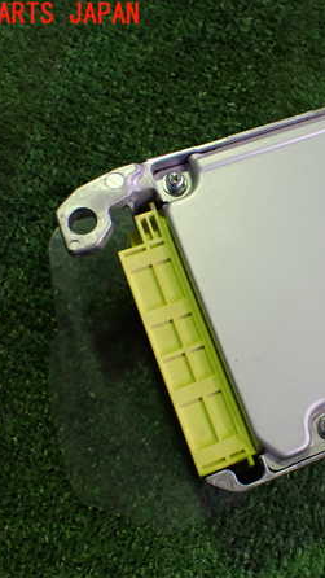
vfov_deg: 46.4
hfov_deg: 26.2
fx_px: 674
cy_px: 290
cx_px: 293
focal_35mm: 44
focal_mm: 5.4
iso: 500
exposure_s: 1/125
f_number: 2.3
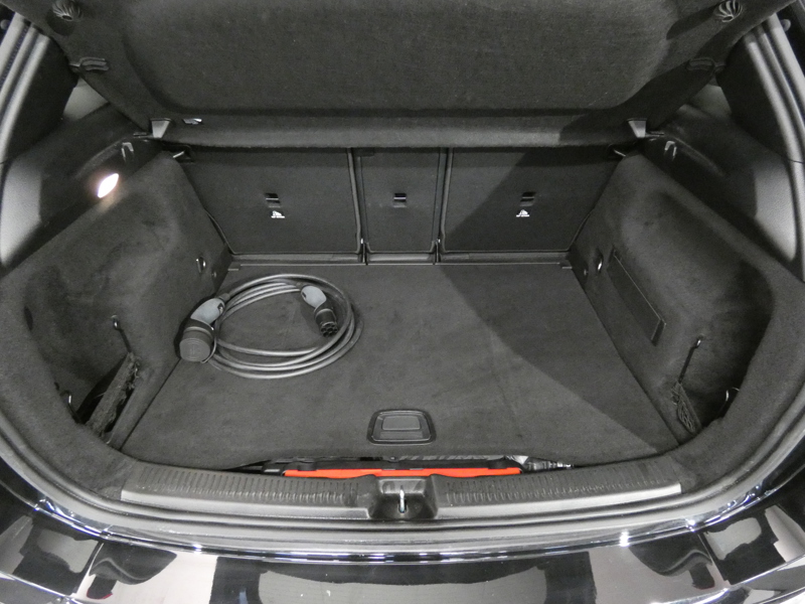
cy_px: 302
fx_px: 465
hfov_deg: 81.7
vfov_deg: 66.0
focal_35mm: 20
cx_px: 402
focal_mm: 3.6
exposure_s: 1/20
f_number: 2.8
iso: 1600
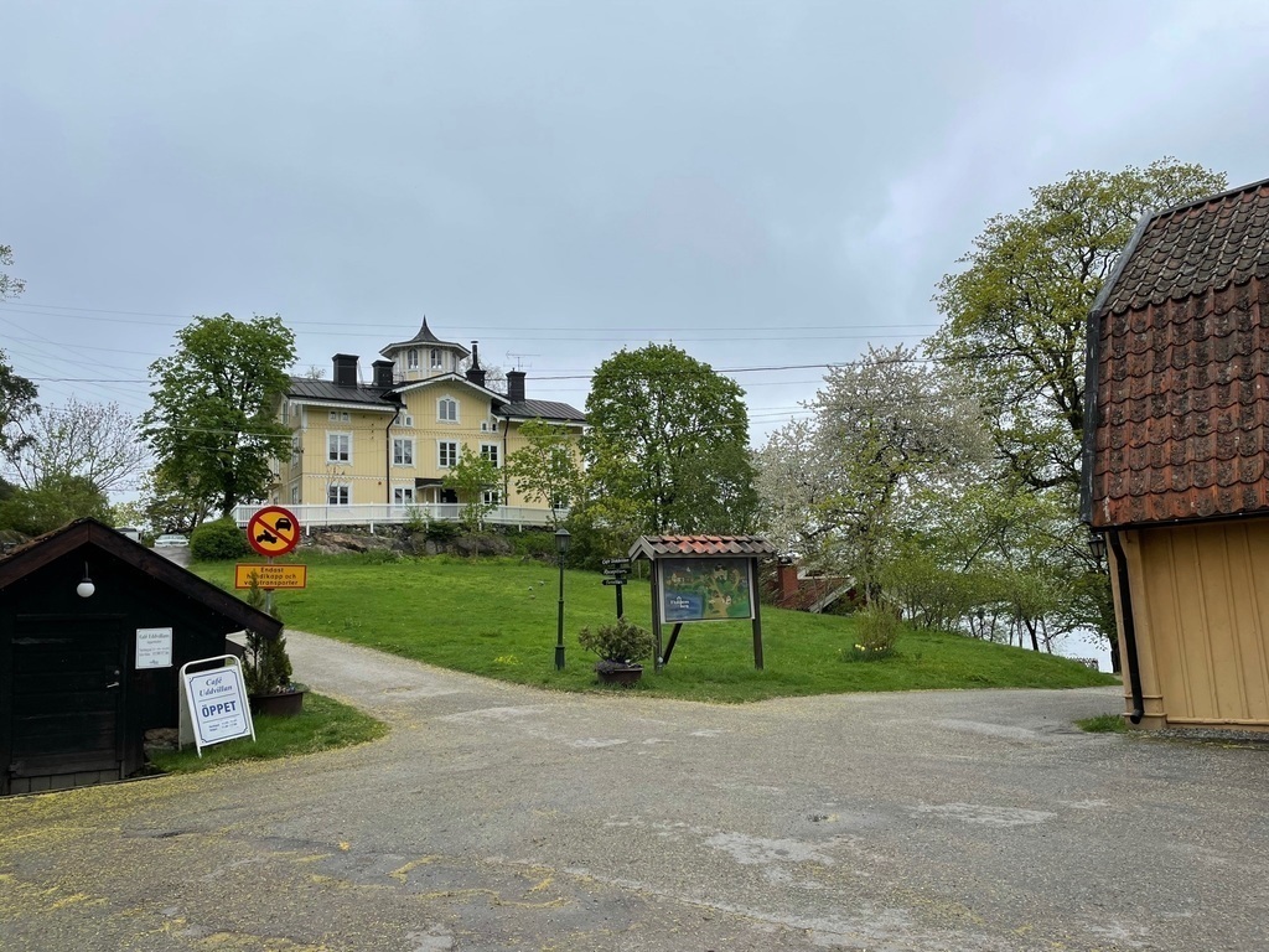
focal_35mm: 26
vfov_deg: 53.1
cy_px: 476
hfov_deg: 67.3
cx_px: 634
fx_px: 953
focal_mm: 4.2
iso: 32
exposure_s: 1/2564
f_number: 1.6
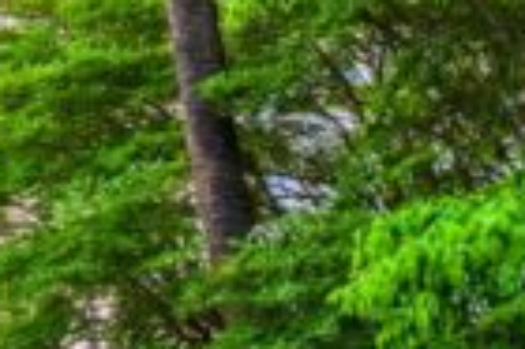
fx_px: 2564
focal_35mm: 176
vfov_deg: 7.4
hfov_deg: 10.2
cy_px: -426
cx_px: -709
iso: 100
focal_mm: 32
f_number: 8
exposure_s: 1
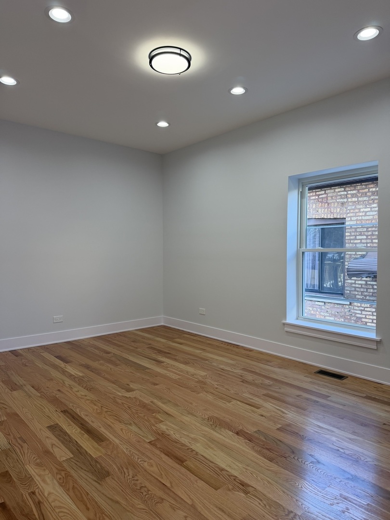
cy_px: 260
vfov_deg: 71.6
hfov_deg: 56.8
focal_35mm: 24
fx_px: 361
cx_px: 195
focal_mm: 6.76
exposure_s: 1/191
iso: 100
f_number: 1.78
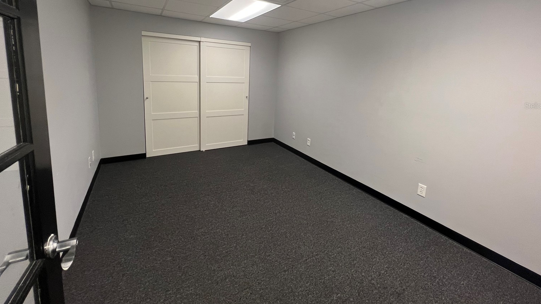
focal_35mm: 15
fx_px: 215
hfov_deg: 103.0
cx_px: 272
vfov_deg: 68.9
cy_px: 106
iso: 125
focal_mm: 1.57
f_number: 1.8
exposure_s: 1/60
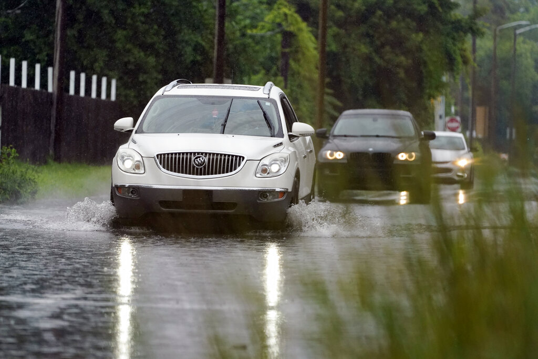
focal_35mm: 352
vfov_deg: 3.9
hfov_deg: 5.9
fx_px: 5261
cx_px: 269
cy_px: 180
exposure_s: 1/4000
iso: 3200
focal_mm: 352
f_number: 7.1
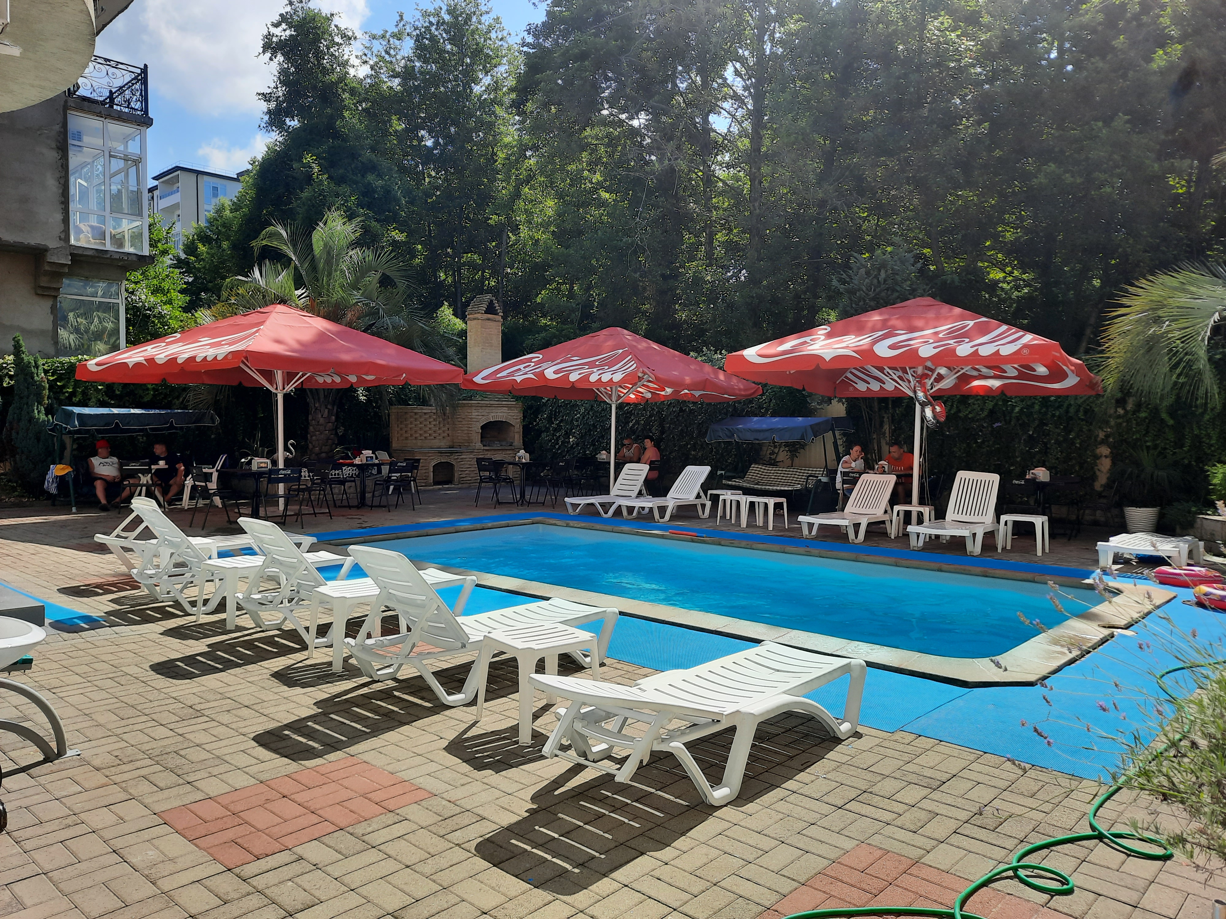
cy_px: 460
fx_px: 885
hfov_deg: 69.4
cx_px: 613
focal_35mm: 25
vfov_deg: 54.9
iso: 32
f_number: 2
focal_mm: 4.6
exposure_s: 1/650
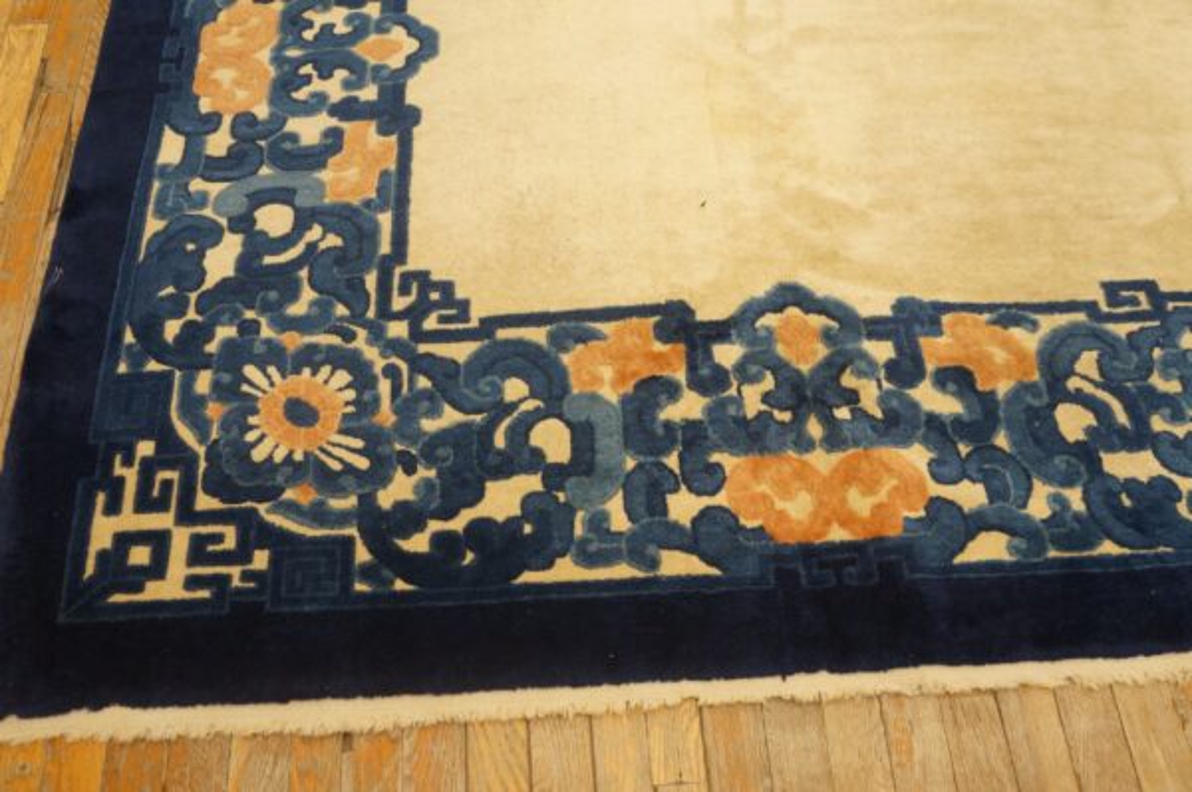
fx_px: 992
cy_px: 396
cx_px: 596
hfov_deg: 62.0
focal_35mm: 30
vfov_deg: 43.5
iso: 1000
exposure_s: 1/60
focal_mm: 20
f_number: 4
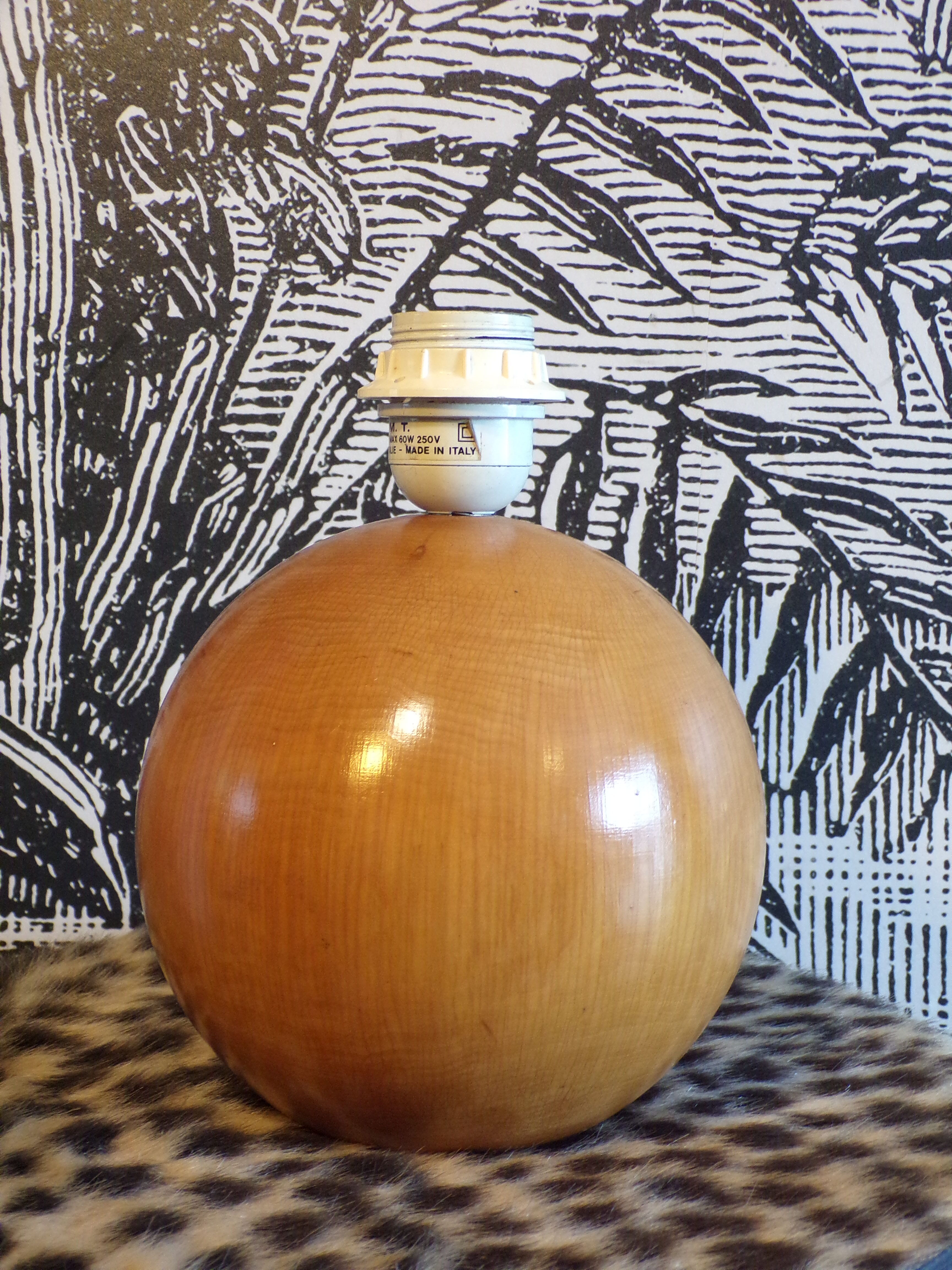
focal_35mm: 49
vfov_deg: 38.9
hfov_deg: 29.7
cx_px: 476
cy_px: 635
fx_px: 1797
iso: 262
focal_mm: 8.7
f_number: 3.5
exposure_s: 1/17
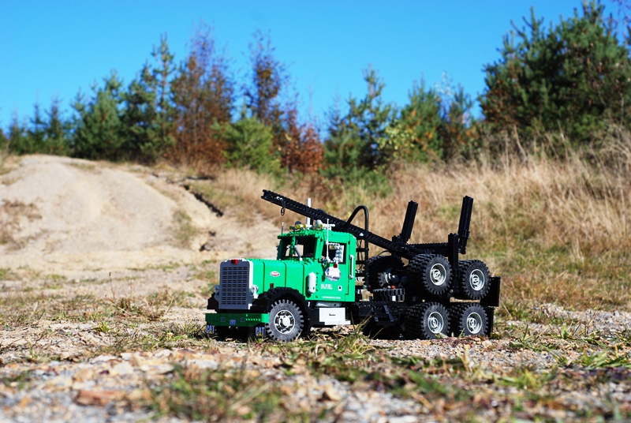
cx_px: 316
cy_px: 212
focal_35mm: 75
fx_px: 1317
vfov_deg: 18.2
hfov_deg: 27.0
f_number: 8
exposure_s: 1/400
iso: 200
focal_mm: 50
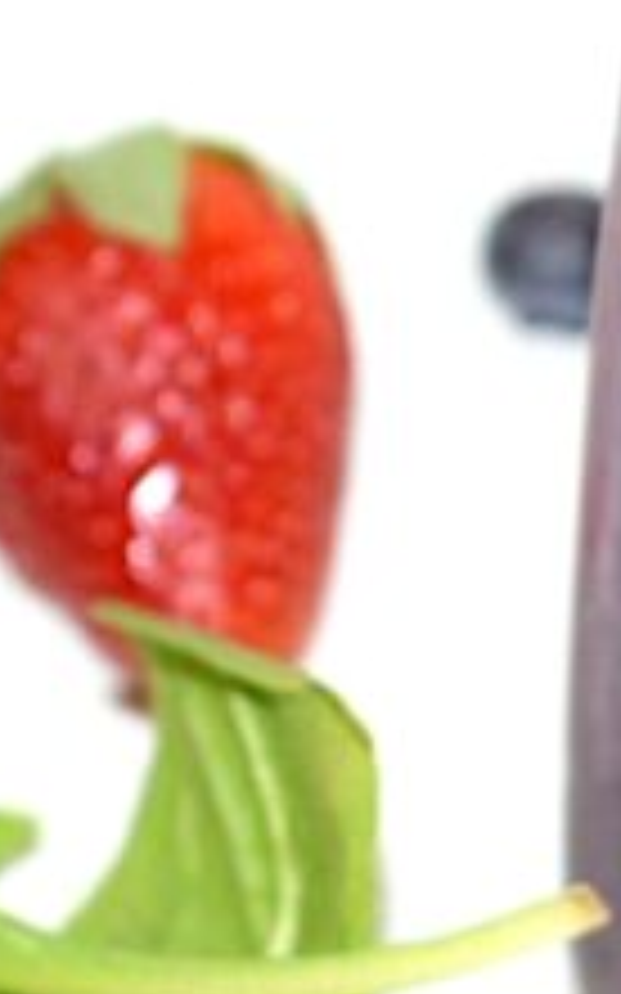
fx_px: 7397
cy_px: 317
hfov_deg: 4.7
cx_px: 1251
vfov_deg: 7.7
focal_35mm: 273
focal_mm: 52
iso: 900
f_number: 5.6
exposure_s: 1/60
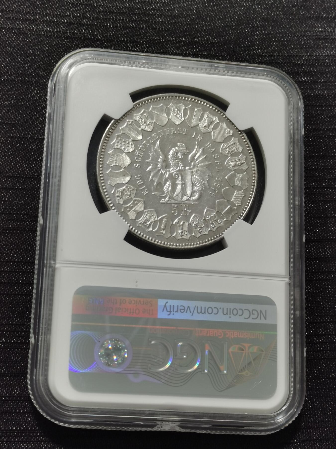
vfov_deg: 29.4
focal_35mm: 66
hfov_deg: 22.3
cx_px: 168
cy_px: 224
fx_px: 854
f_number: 1.8
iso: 50
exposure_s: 1/111
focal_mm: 5.58
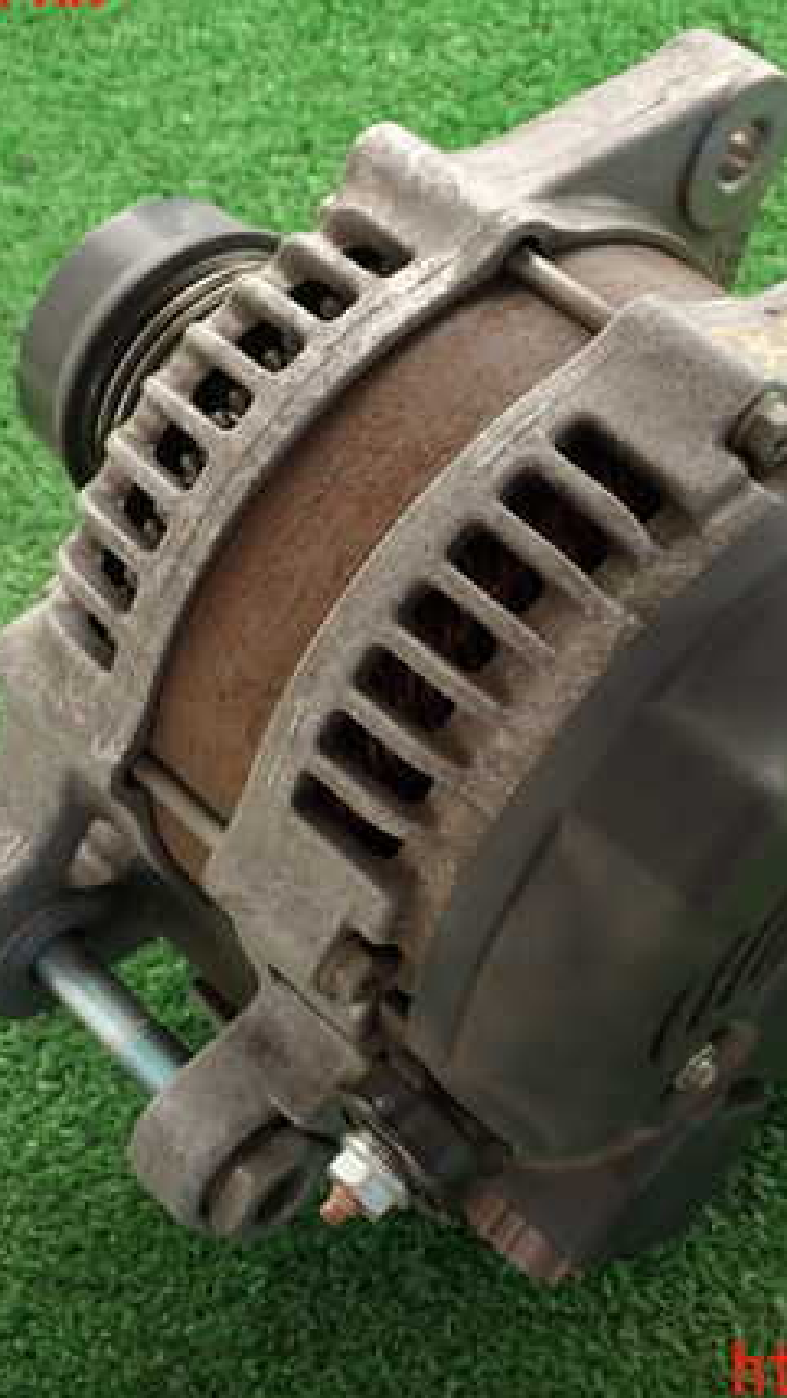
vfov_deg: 37.8
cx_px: 490
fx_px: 2039
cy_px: 679
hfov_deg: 21.8
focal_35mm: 55
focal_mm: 6.37
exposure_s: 1/125
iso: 100
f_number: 3.5
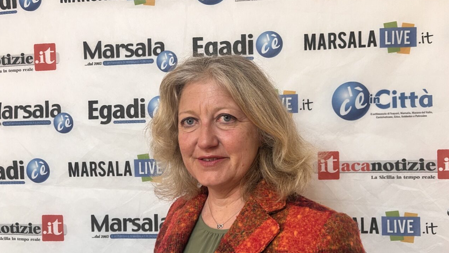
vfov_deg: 40.1
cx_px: 227
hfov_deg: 66.1
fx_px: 345
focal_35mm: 29
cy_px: 145
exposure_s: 1/50
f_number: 1.6
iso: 80
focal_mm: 5.1
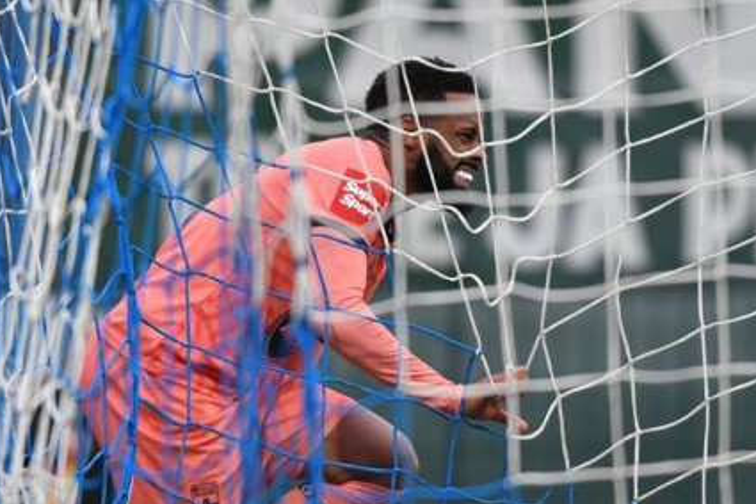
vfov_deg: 2.2
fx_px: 13035
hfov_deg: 3.3
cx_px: 507
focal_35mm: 621
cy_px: 390
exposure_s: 1/1250
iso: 2500
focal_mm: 400
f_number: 5
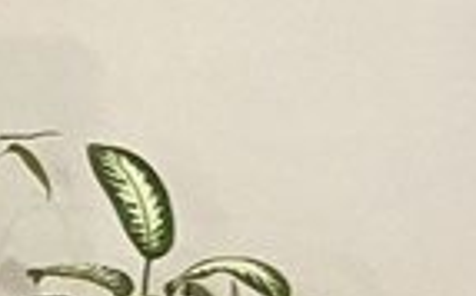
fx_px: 2462
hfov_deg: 10.5
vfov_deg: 6.8
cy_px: 422
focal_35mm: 190
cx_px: -310
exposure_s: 1/60
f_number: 1.6
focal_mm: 5.1
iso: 160
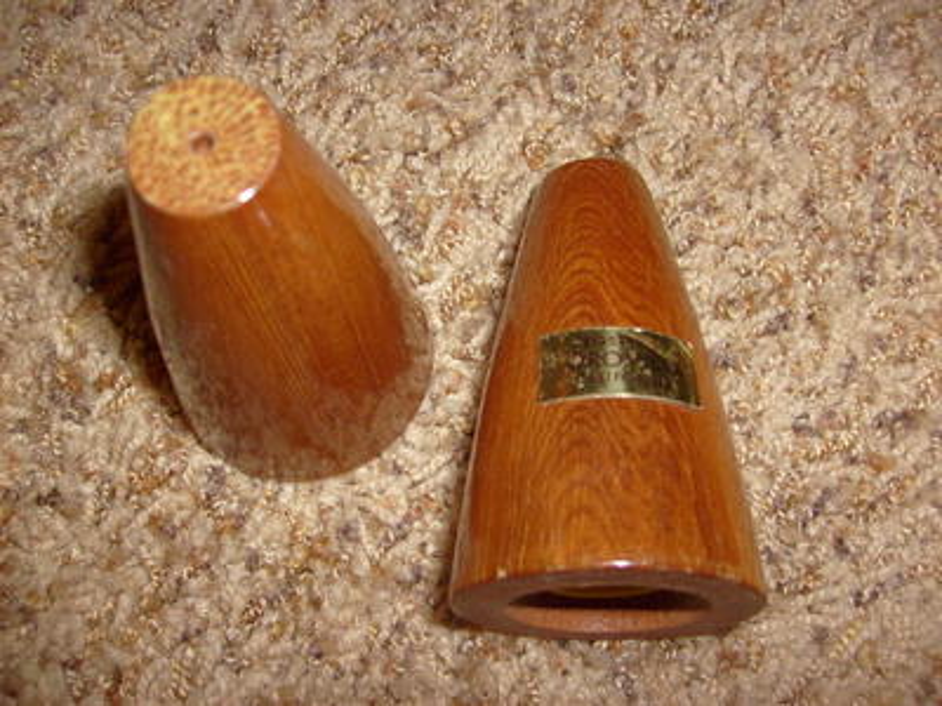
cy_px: 353
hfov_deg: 52.6
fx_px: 952
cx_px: 471
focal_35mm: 35
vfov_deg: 40.7
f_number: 2.8
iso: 100
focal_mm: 5.8
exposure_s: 1/45
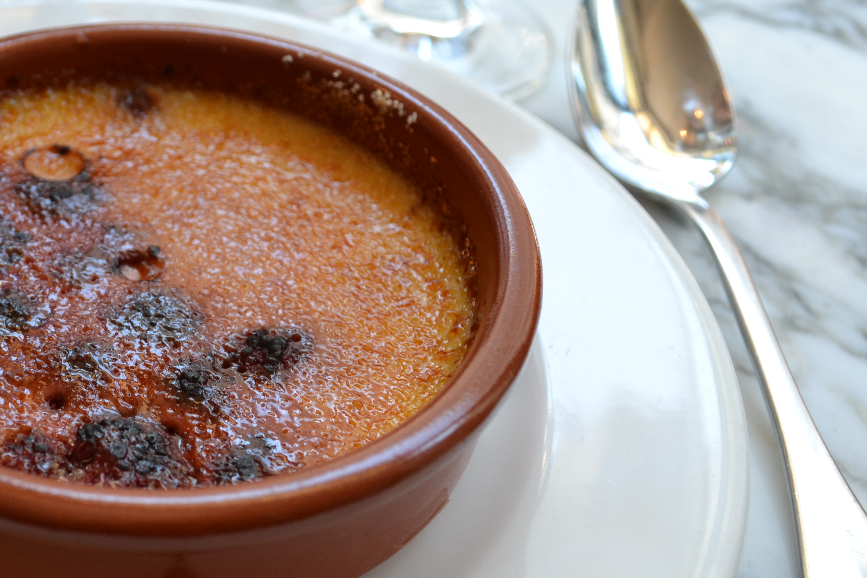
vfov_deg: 27.5
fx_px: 1180
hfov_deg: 39.0
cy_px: 331
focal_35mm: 49
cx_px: 190
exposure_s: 1/125
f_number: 5.6
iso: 400
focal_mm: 20
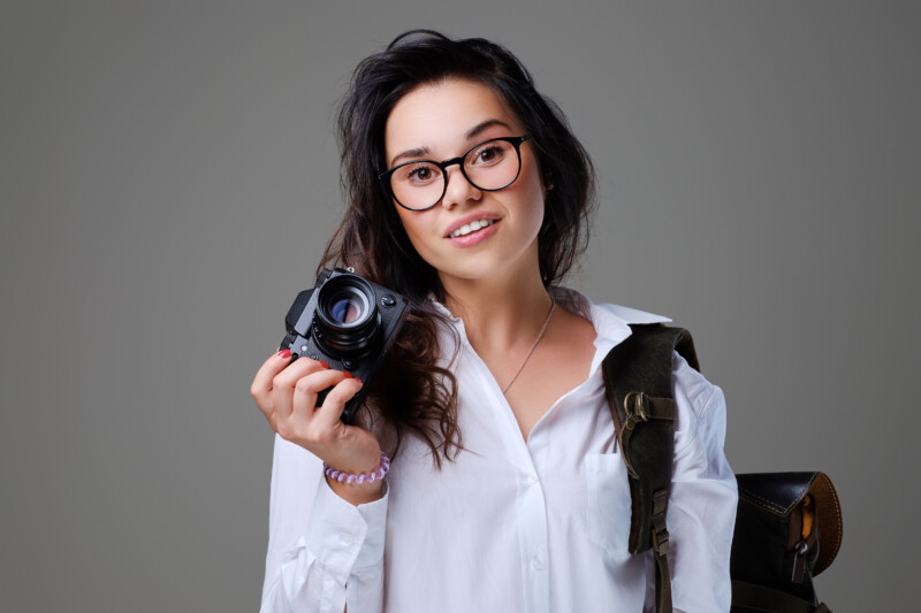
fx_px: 2148
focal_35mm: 84
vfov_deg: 16.3
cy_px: 306
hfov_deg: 24.2
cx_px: 460
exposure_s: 1/125
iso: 200
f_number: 8
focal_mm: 56
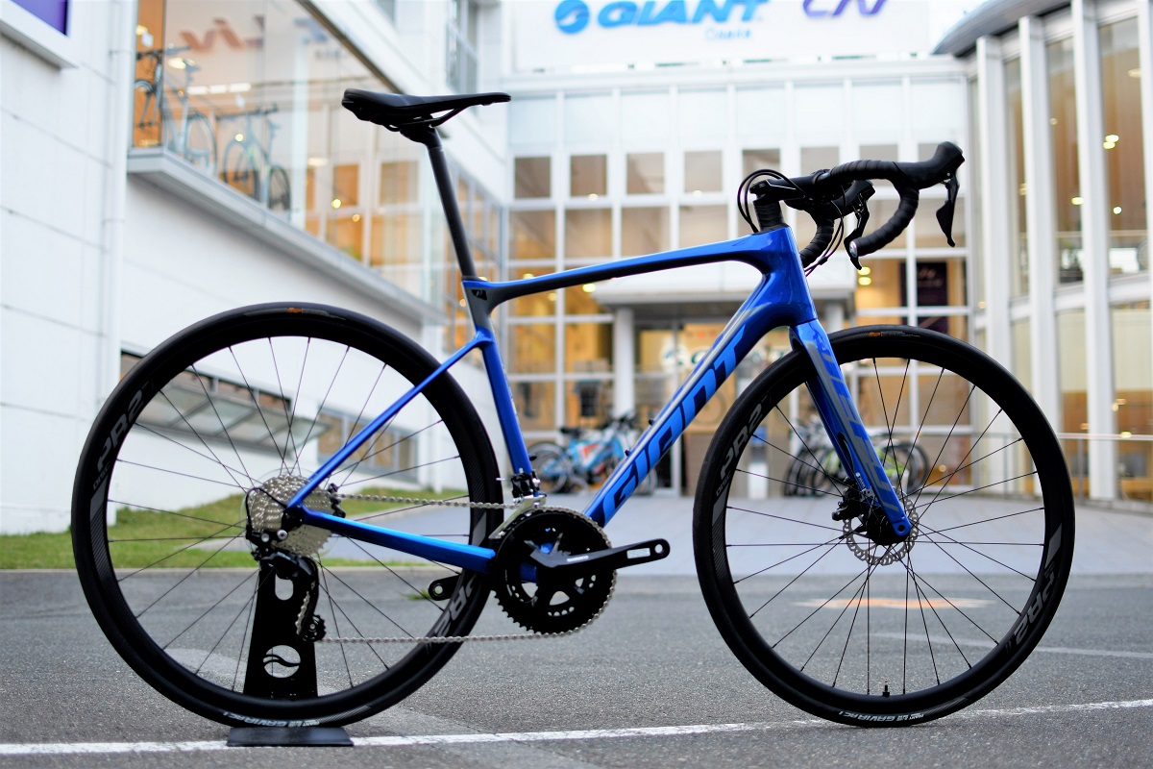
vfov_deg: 26.0
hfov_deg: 38.2
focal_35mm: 52
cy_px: 384
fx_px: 1665
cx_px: 576
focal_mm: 35
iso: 100
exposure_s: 1/250
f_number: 1.8
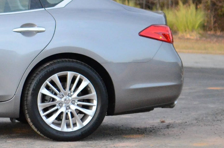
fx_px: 940
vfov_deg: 9.0
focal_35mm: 151
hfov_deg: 13.0
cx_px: -90
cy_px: 33
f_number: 1.8
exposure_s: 1/6400
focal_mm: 35
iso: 3200
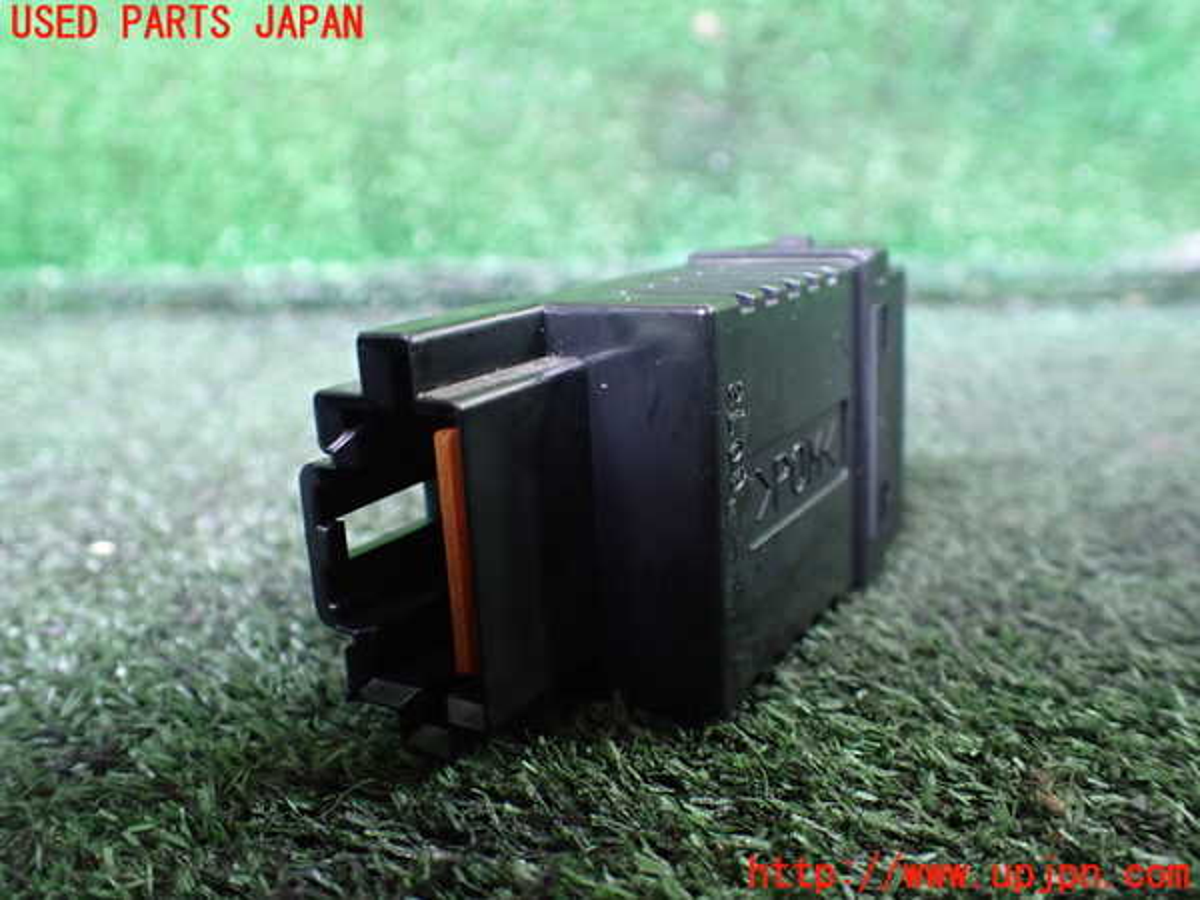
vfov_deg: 46.8
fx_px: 1040
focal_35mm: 30
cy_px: 450
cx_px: 600
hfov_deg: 60.0
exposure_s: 1/30
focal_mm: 5.4
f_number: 2.3
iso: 1000
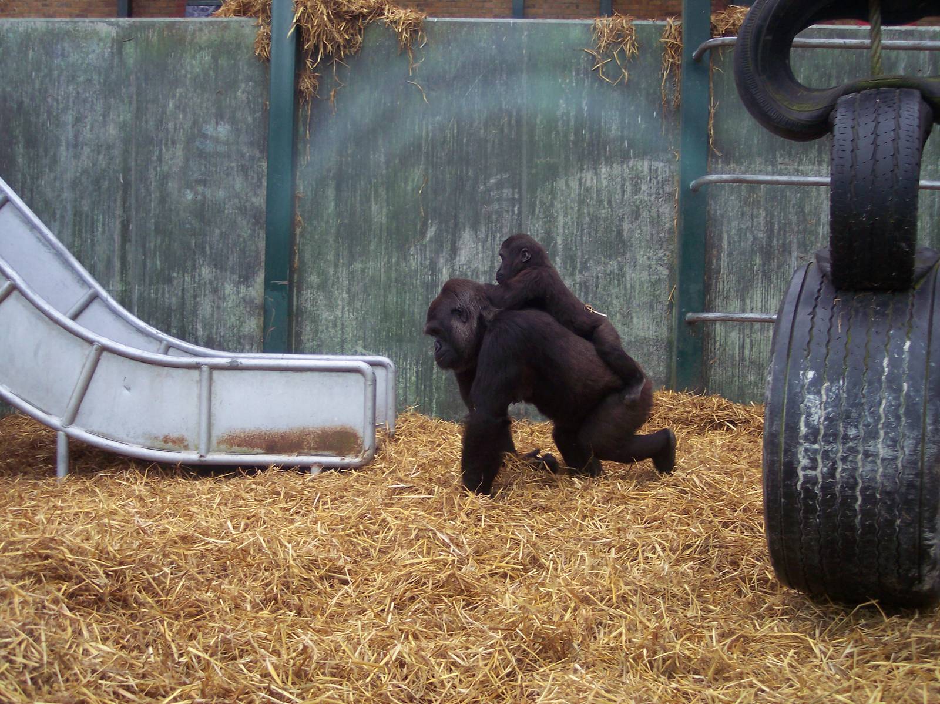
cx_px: 470
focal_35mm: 38
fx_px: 1031
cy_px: 352
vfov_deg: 37.7
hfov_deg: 49.0
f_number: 2.8
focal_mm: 8
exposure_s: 1/180
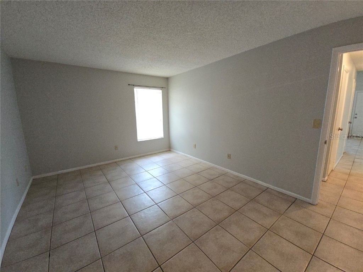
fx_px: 136
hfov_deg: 106.2
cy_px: 136
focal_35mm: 13
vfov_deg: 89.9
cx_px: 182
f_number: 2.2
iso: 400
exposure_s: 1/60
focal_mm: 2.2
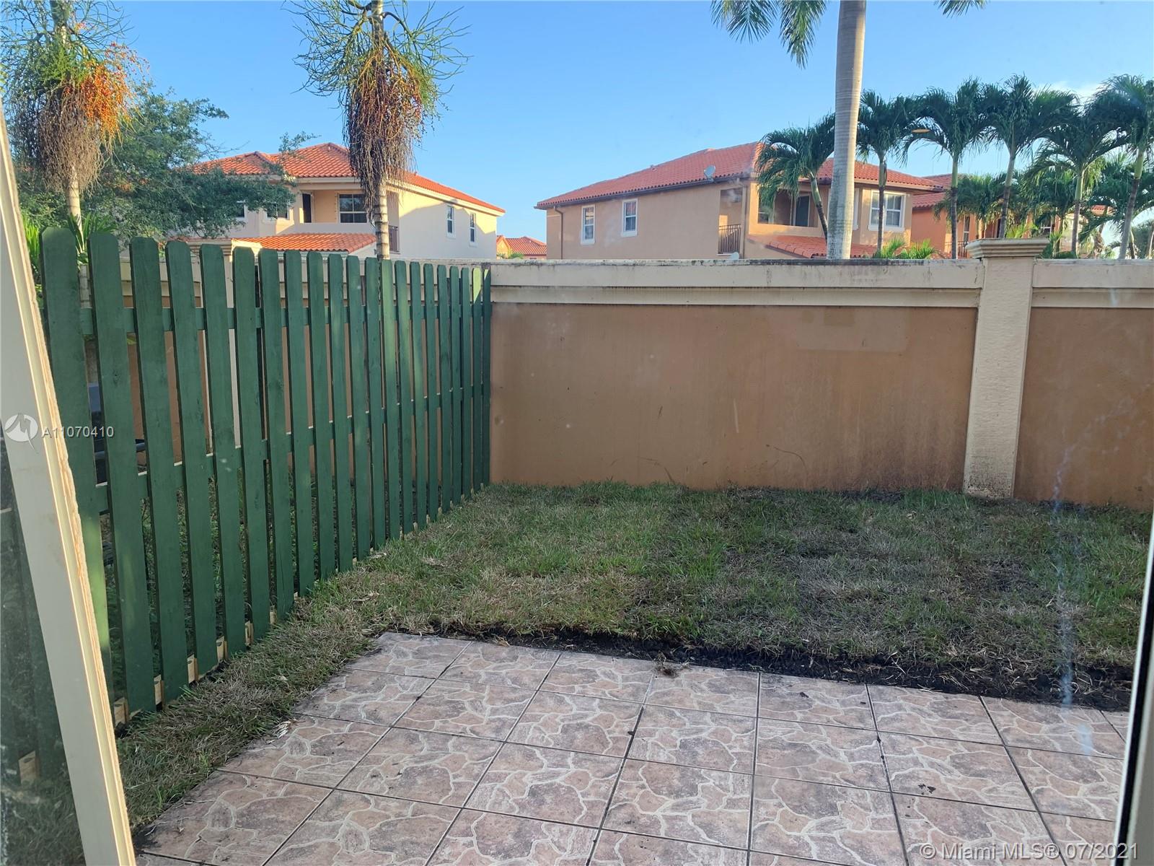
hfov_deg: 67.3
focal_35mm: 26
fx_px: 867
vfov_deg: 53.1
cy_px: 433
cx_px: 577
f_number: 1.8
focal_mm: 4.25
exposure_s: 1/122
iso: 32
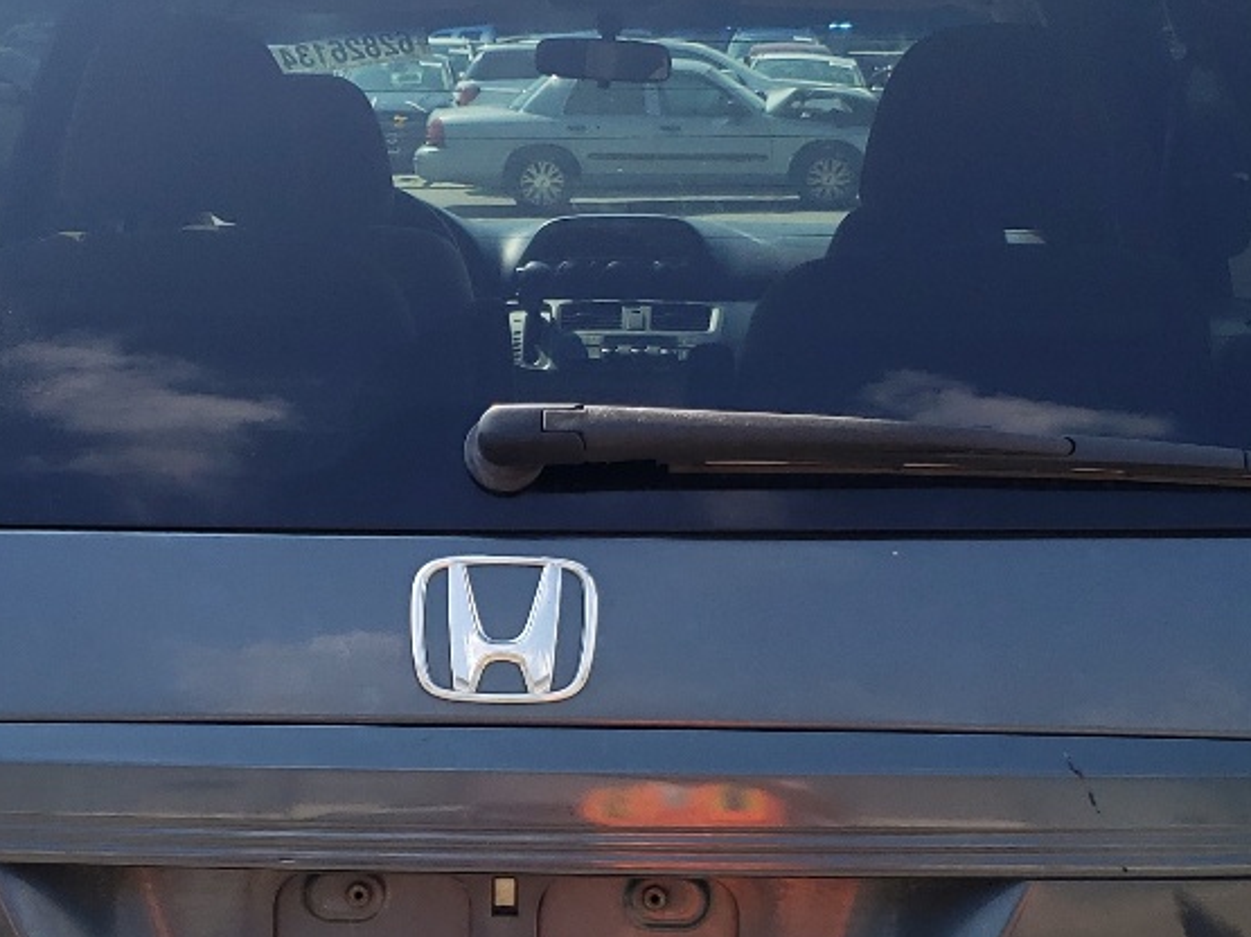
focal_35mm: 75
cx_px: 498
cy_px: 802
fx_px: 2710
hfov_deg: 25.9
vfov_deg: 19.4
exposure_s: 1/1111
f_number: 1.5
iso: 50
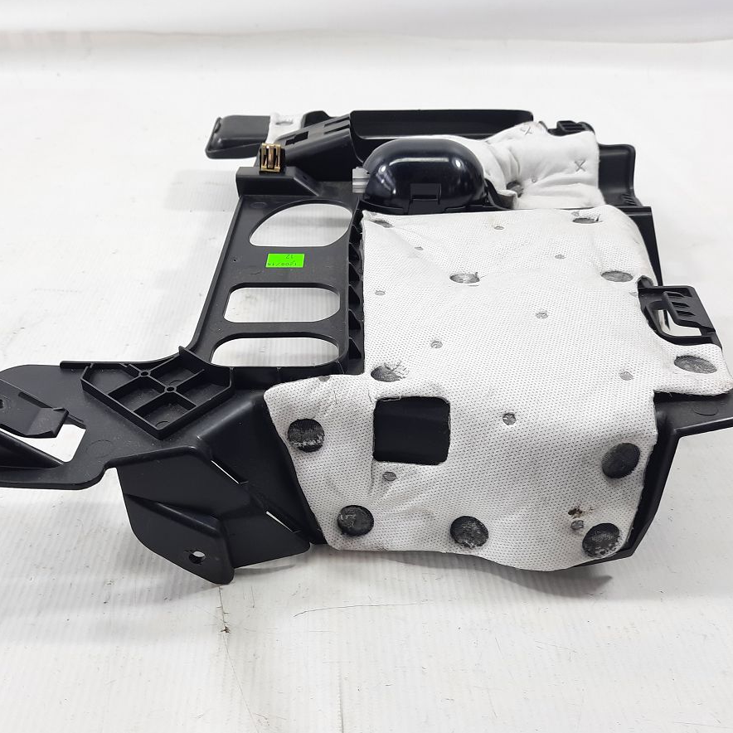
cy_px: 369
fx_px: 719
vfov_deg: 54.0
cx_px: 323
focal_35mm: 30
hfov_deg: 53.9
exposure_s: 1/50
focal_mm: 4.6
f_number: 2
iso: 40
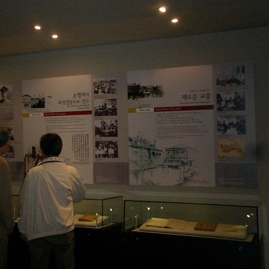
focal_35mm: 48
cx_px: 80
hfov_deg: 34.9
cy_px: 140
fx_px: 422
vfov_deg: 35.4
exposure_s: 1/40
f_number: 3.5
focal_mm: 5.6
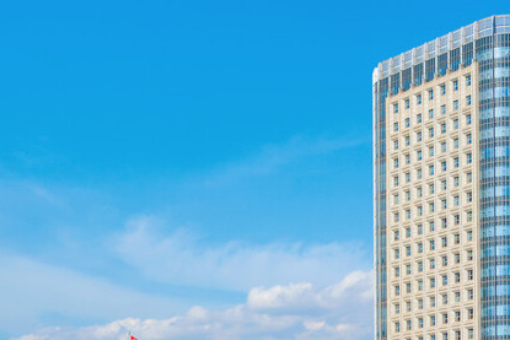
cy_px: 187
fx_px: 1559
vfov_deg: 12.5
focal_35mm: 110
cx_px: 122
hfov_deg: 18.5
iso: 160
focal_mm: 38
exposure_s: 1/320
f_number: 10
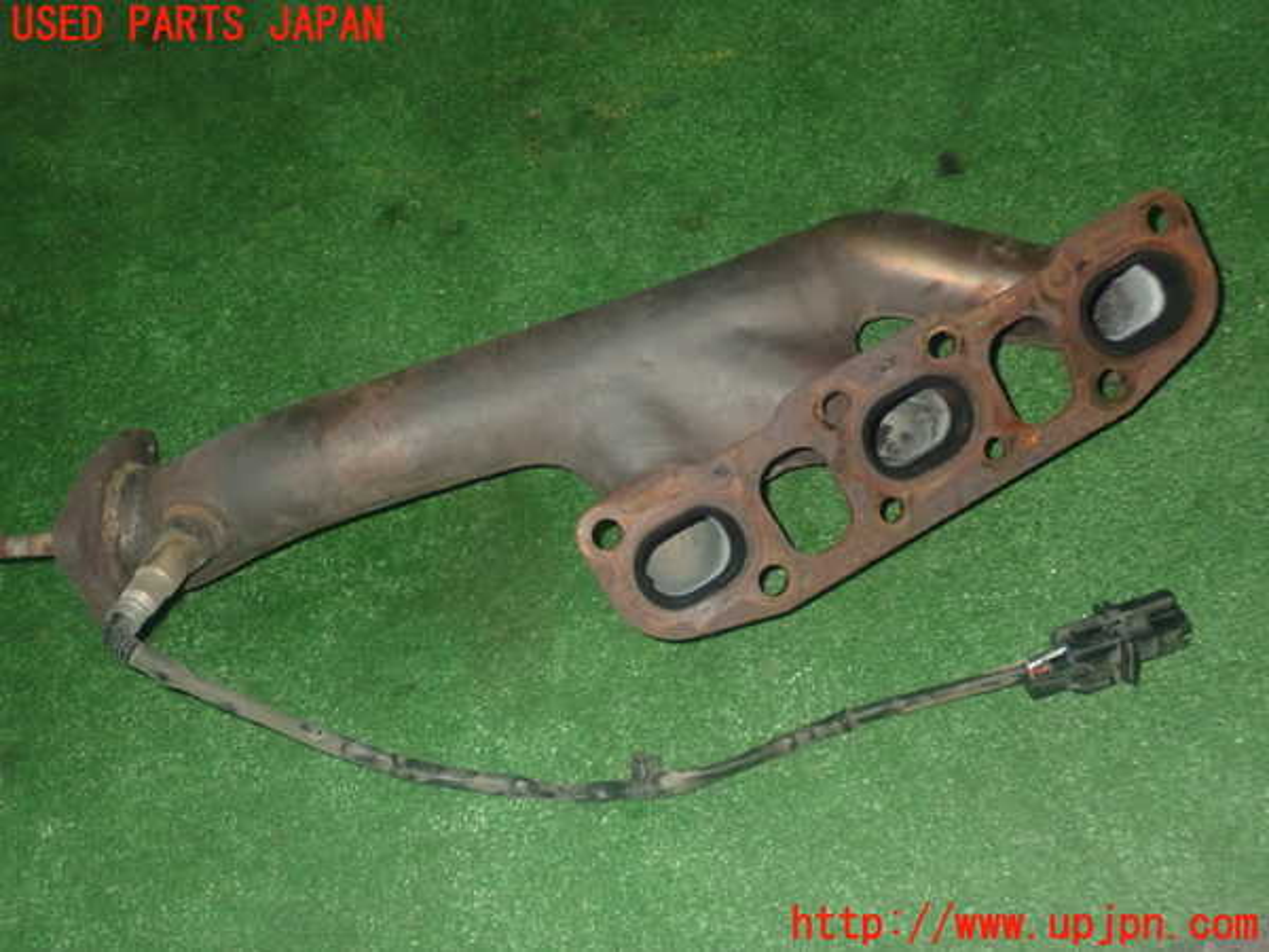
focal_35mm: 44
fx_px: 1613
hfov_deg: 42.9
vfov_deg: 32.9
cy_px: 476
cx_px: 634
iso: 1000
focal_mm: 7.84
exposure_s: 1/40
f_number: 9
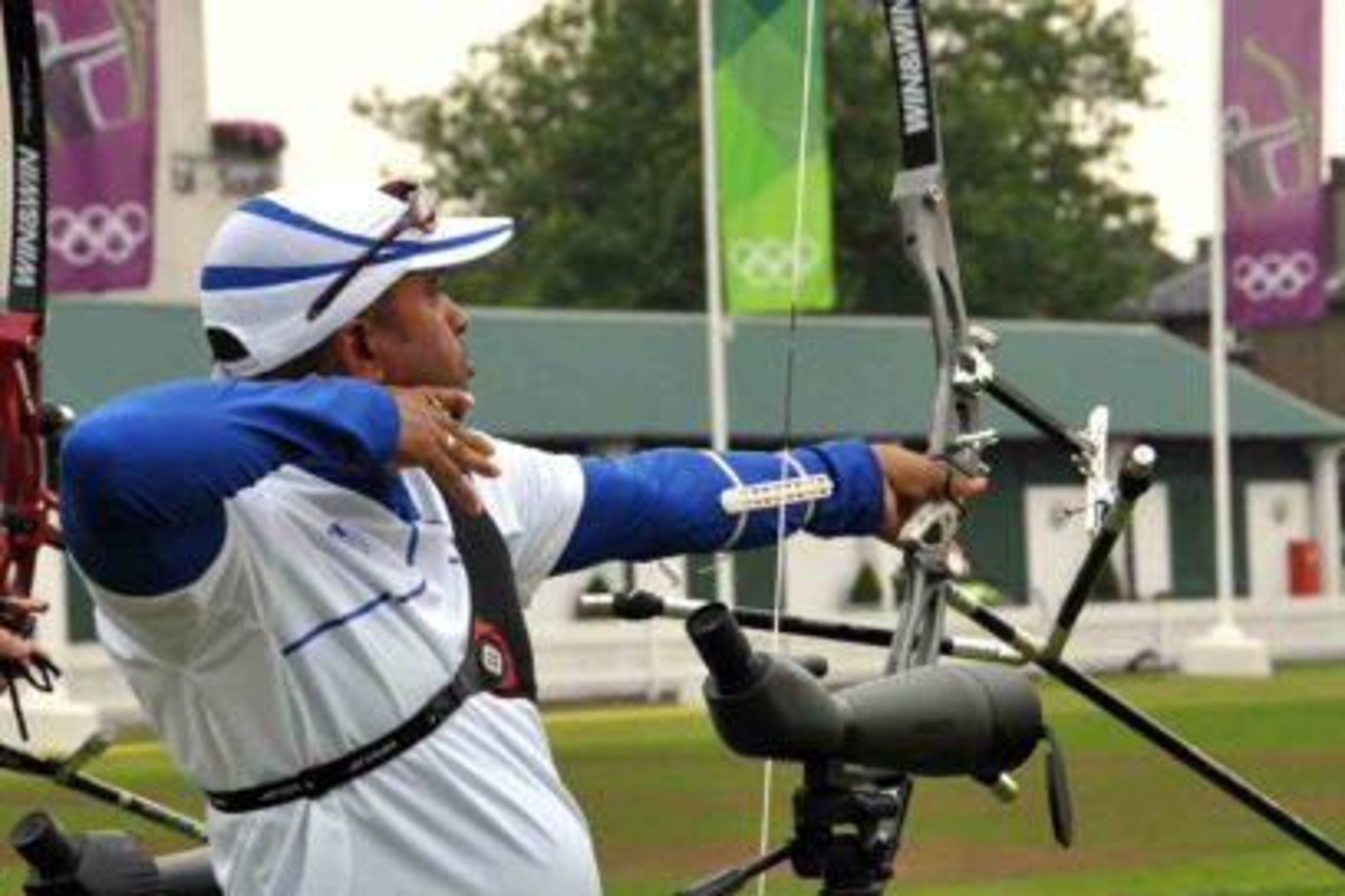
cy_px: 448
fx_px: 3474
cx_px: 672
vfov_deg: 14.7
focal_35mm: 93
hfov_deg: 21.9
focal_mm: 62
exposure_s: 1/1000
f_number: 5.6
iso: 640
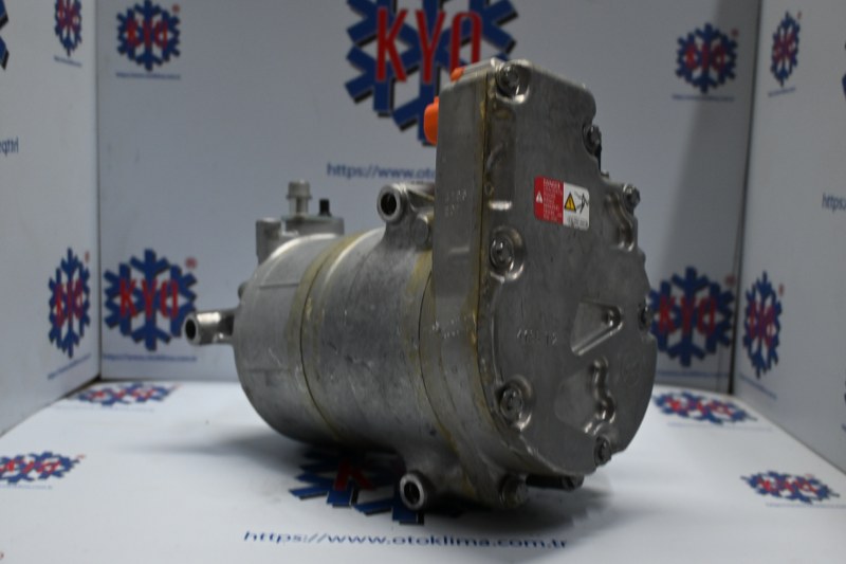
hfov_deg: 52.2
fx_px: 863
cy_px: 282
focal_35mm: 37
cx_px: 423
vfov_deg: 36.2
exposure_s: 1/125
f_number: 4.2
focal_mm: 24.5
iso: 800
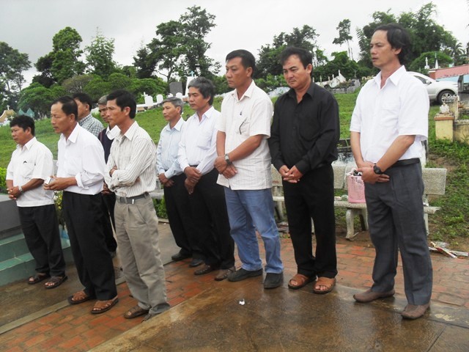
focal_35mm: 35
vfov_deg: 40.7
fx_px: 474
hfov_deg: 52.6
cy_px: 176
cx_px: 234
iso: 100
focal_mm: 6.3
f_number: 3.2
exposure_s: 1/350
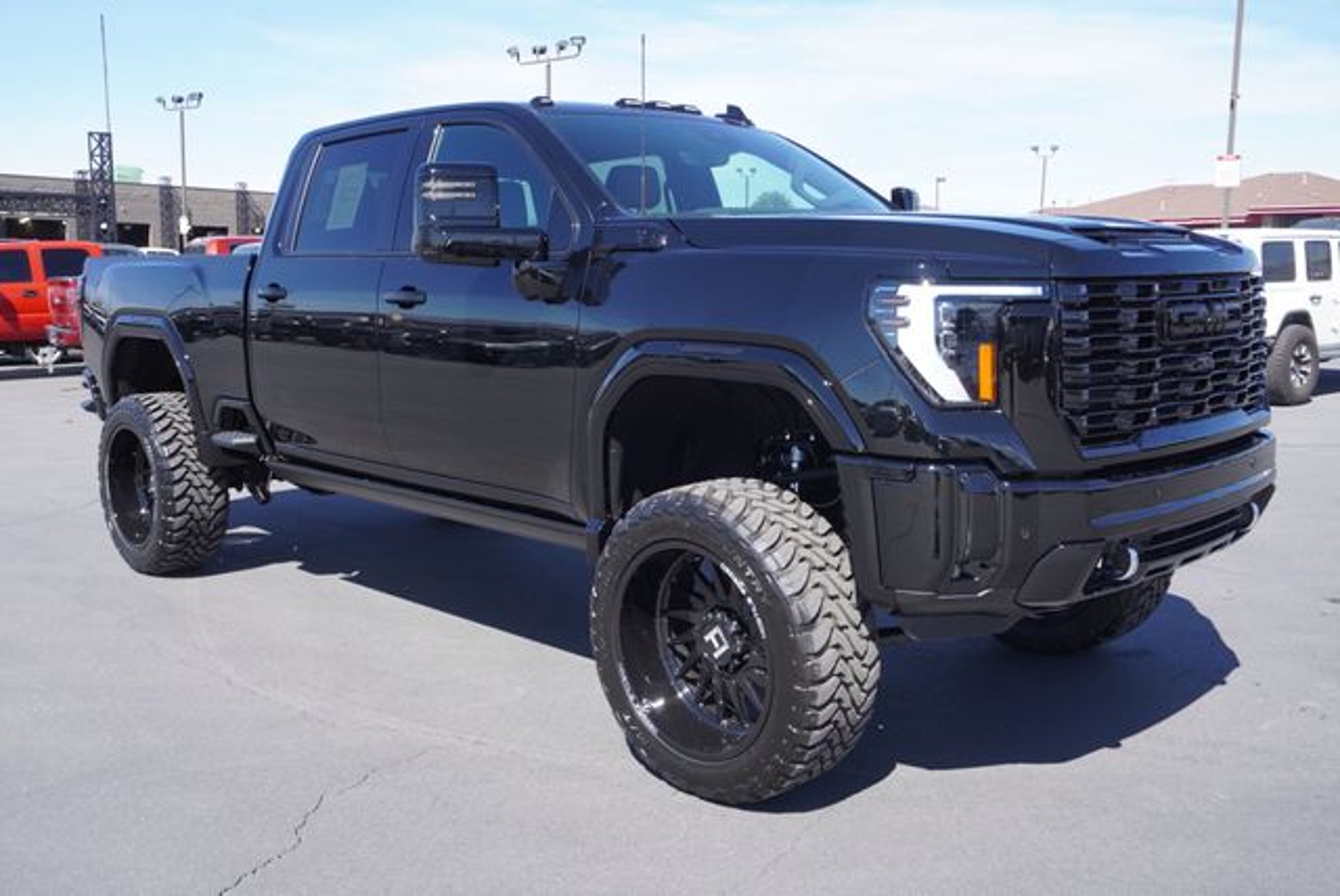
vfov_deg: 38.4
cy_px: 448
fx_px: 1285
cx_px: 670
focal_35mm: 34
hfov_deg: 55.1
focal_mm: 23
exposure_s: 1/160
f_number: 6.3
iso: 100
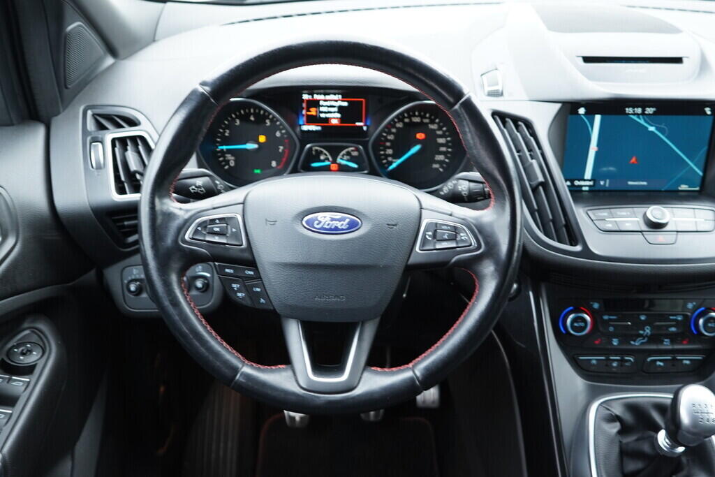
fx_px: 715
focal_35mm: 36
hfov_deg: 53.1
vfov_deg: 36.9
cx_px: 358
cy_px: 238
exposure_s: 1/40
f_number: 2.8
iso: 500
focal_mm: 24
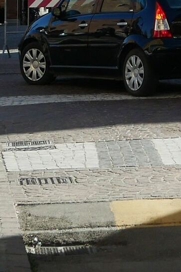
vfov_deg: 8.3
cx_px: 320
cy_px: -314
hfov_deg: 5.8
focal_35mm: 233
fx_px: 1757
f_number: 4.2
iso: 200
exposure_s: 1/1000
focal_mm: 20
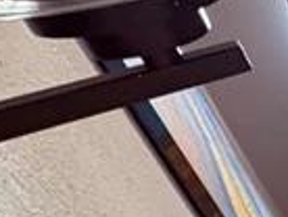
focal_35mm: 81
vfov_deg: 18.2
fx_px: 675
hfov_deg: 13.5
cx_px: 758
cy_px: 152
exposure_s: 1/50
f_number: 2.2
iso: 800
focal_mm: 2.22
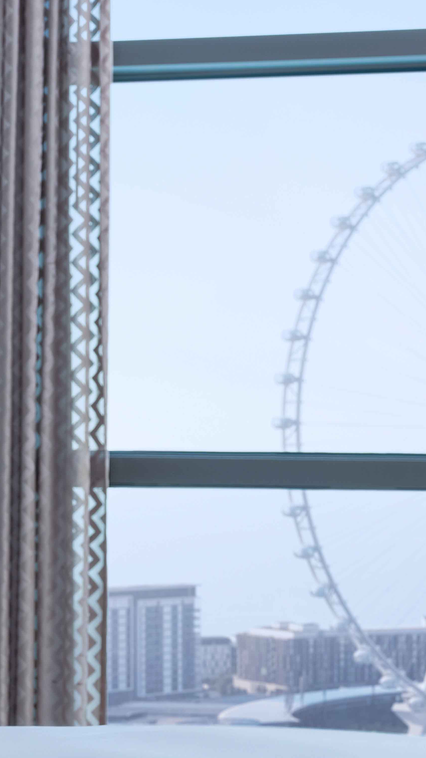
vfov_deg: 17.7
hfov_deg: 10.0
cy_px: 469
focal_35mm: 121
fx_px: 2430
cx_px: 129
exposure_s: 1/40
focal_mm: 51.7
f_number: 8
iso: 100
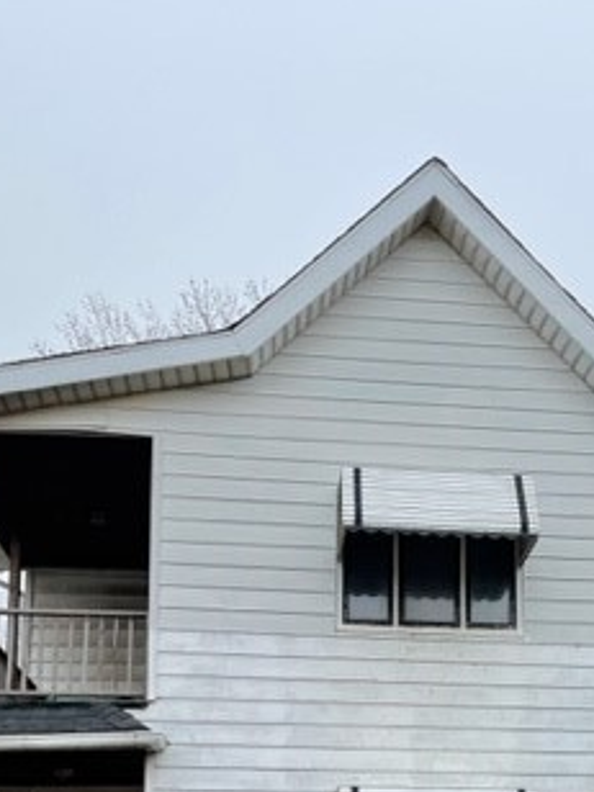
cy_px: 789
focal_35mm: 54
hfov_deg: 26.8
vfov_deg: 32.7
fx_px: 1235
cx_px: 419
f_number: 1.6
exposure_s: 1/2092
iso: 32
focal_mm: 4.2
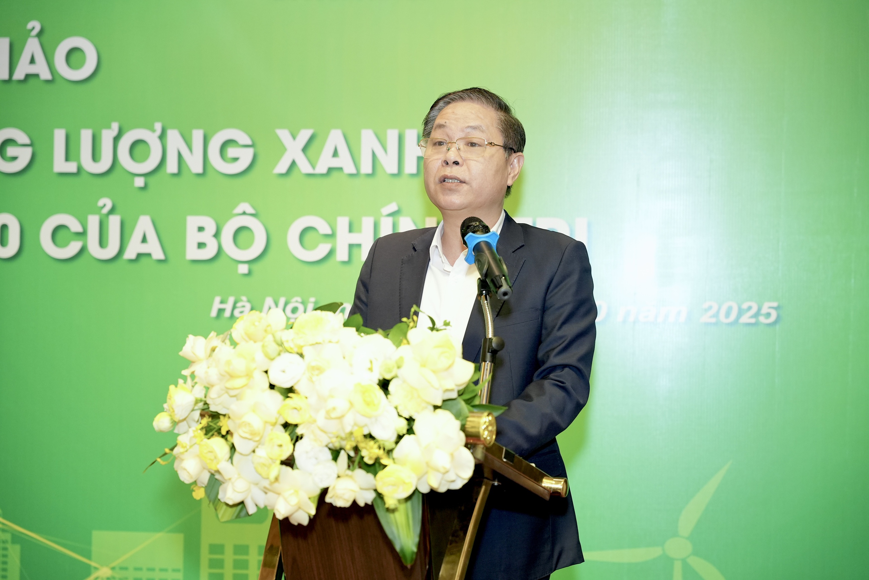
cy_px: 290
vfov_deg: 20.9
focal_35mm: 65
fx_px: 1571
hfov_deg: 30.9
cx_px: 434
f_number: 3.5
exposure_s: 1/200
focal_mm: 65.1
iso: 1600
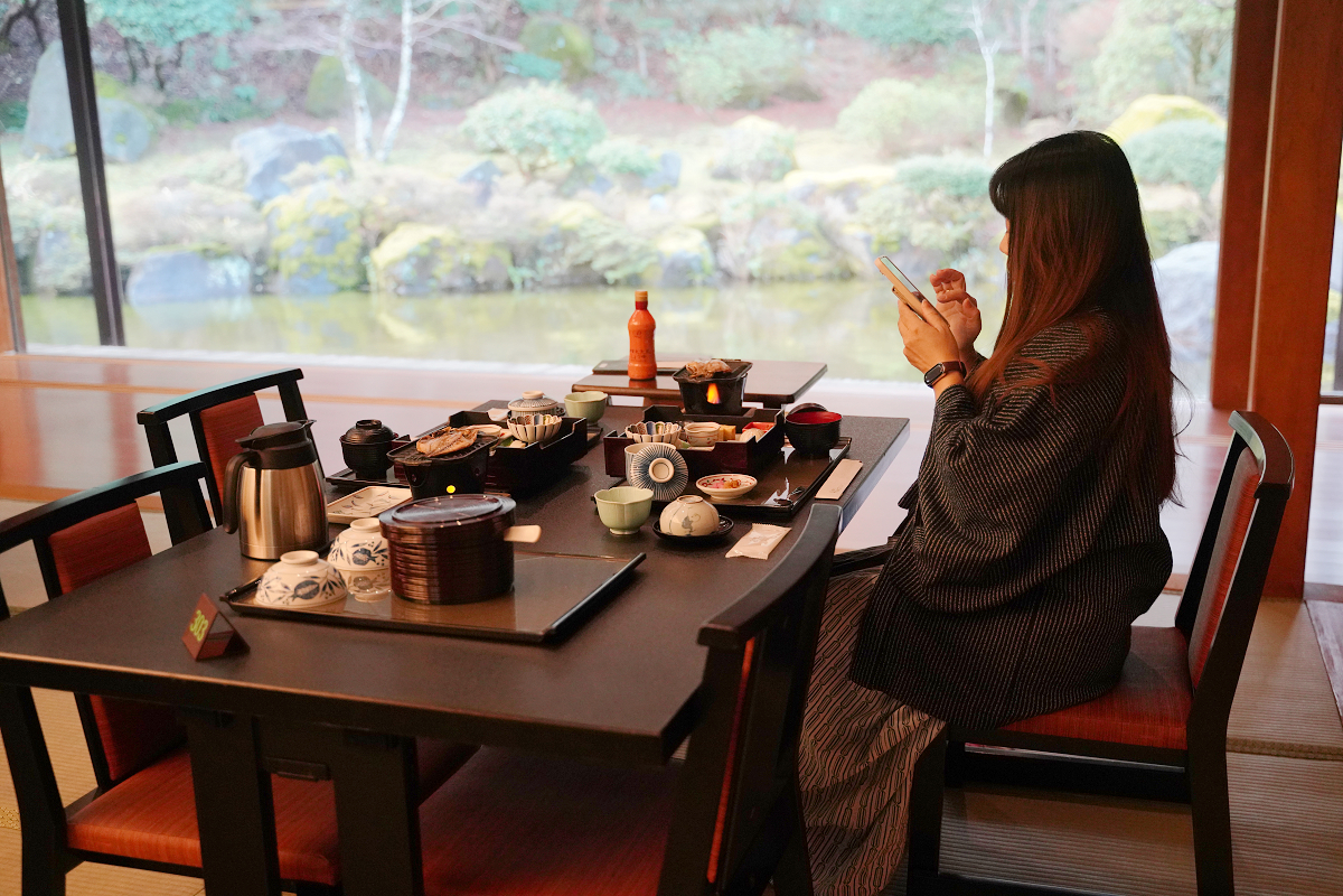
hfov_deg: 50.7
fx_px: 1418
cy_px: 448
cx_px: 672
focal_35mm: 38
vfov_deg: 35.1
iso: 4000
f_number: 2.8
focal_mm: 38
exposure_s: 1/160
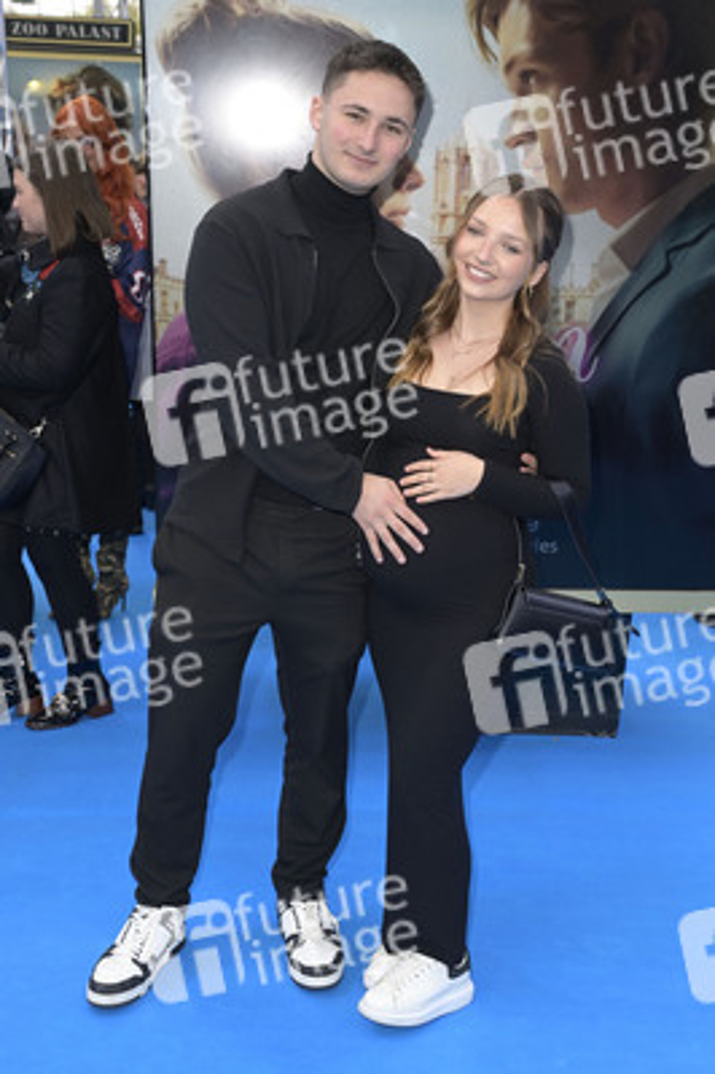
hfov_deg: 28.0
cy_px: 537
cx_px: 358
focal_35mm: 48
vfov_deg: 41.1
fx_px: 1432
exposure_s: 1/250
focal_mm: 48
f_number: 5.6
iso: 500
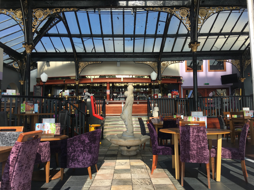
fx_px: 213
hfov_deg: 61.7
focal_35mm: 29
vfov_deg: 48.2
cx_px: 127
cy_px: 95
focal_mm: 4.15
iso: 25
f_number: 2.2
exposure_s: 1/962
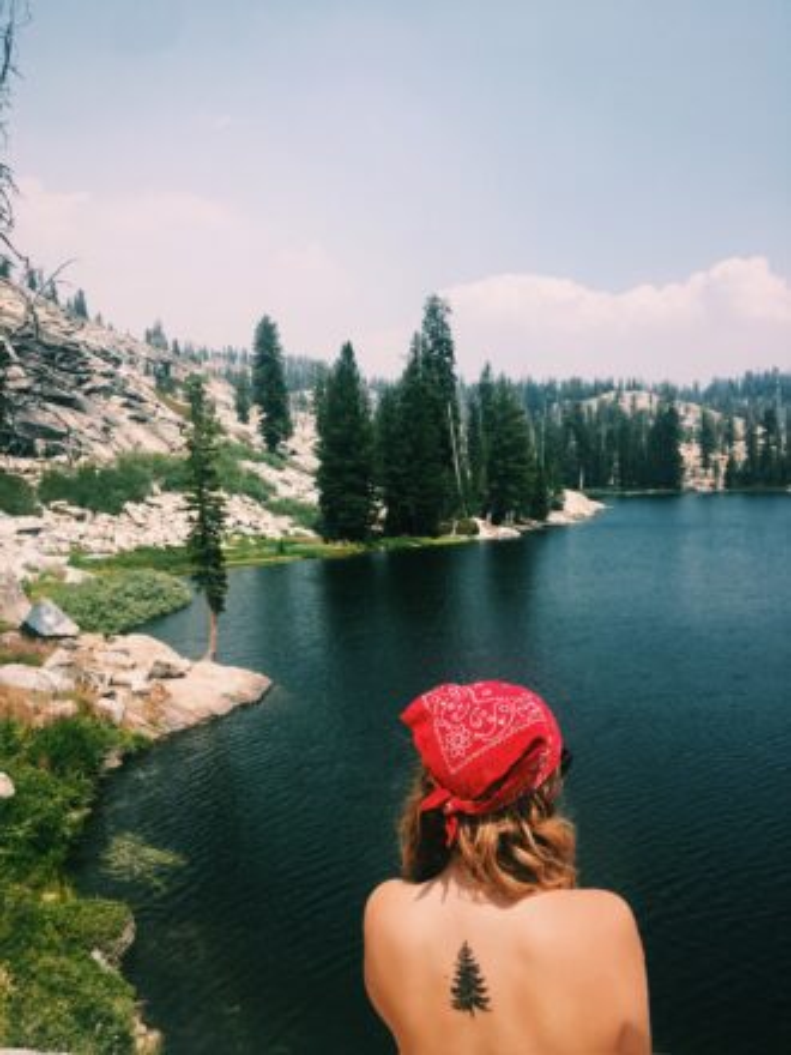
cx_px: 396
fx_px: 884
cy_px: 528
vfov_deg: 61.7
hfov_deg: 48.2
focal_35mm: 29
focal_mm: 4.15
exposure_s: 1/1508
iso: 25
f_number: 2.2
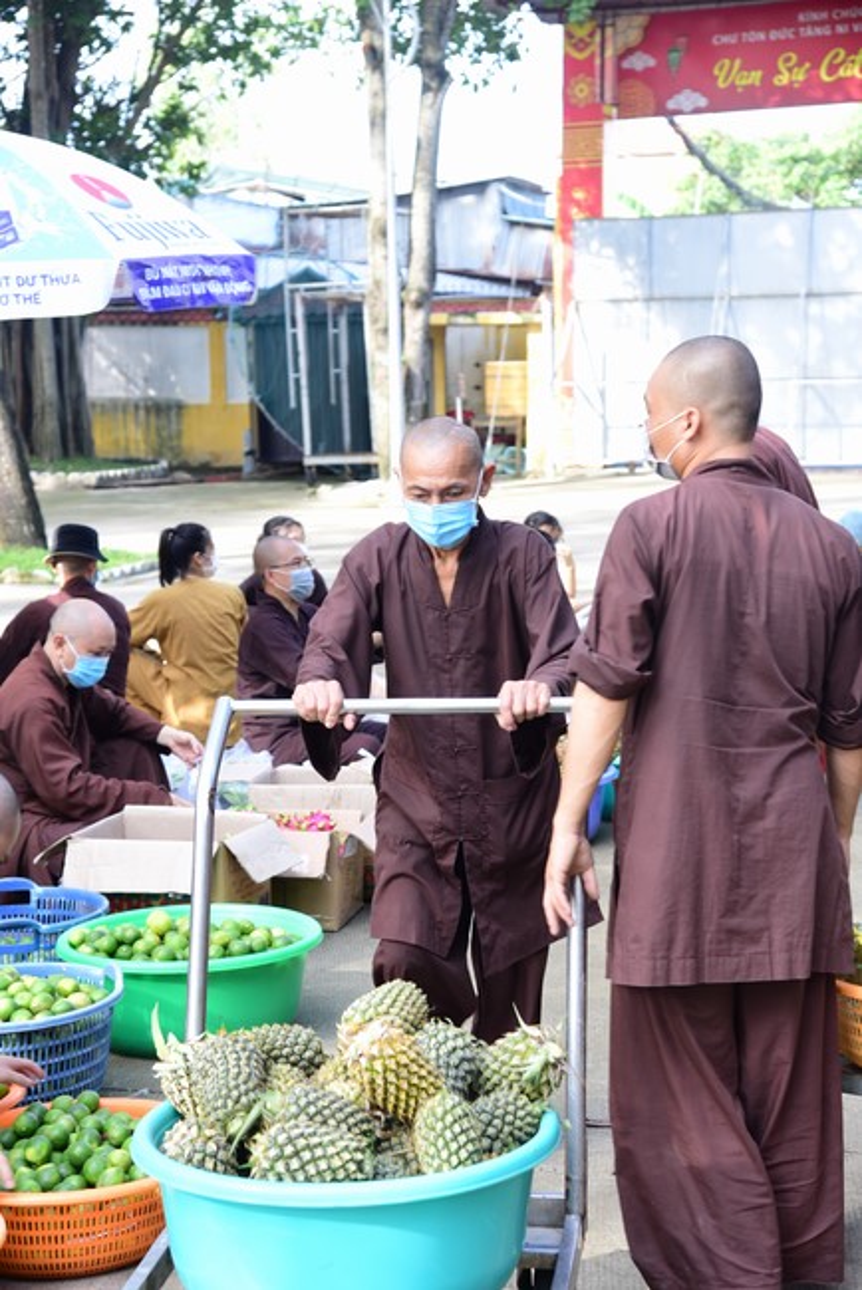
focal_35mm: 66
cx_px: 431
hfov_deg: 20.6
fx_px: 2368
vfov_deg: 30.5
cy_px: 645
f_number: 5.6
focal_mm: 66
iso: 400
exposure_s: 1/100
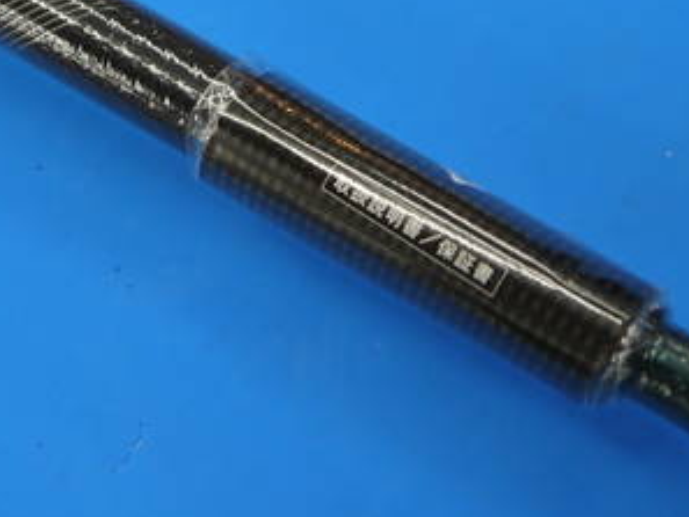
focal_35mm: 99
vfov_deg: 14.7
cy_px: 9
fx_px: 1971
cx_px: 84
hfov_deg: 19.5
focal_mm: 23
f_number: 4.4
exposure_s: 1/125
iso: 250
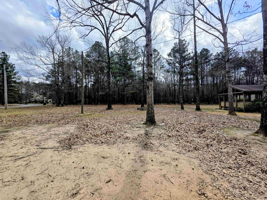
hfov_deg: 106.2
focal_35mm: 13
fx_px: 100
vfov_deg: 89.9
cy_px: 100
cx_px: 134
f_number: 1.9
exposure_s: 1/3427
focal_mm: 2.2
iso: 40
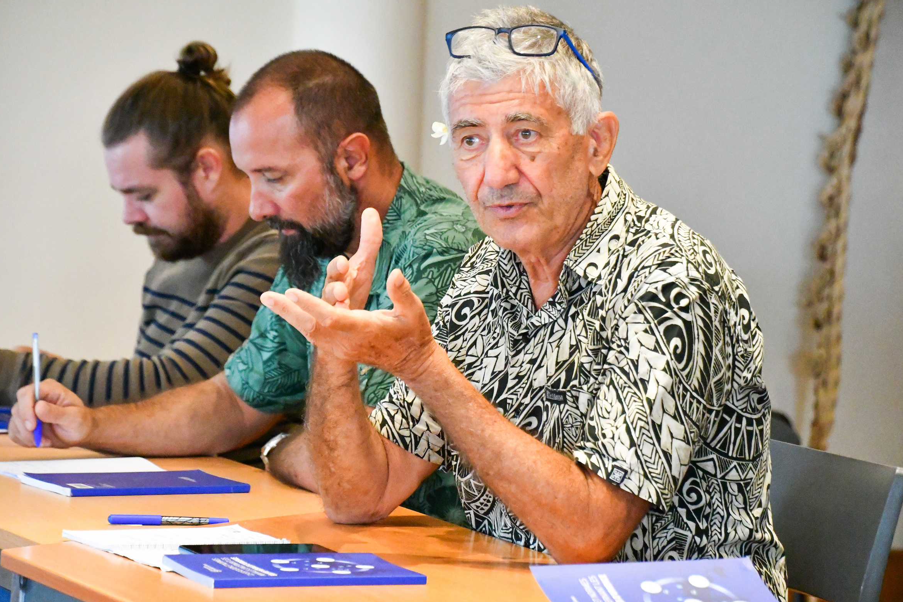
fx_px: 4214
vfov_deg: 8.2
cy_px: 300
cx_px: 480
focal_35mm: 168
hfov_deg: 12.2
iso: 12800
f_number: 5.6
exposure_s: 1/400
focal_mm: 105
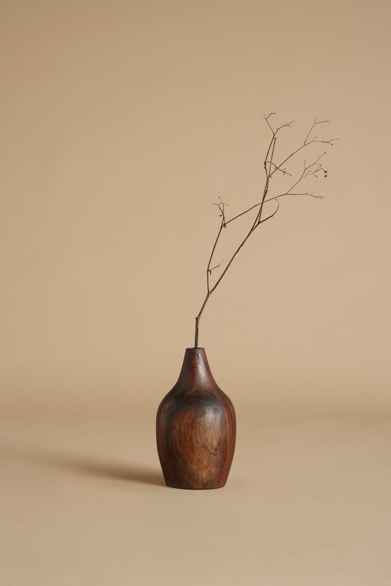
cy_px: 293
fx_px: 1140
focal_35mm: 70
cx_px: 196
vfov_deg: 28.8
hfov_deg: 19.5
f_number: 8
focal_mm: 70
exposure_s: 1/100
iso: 1000
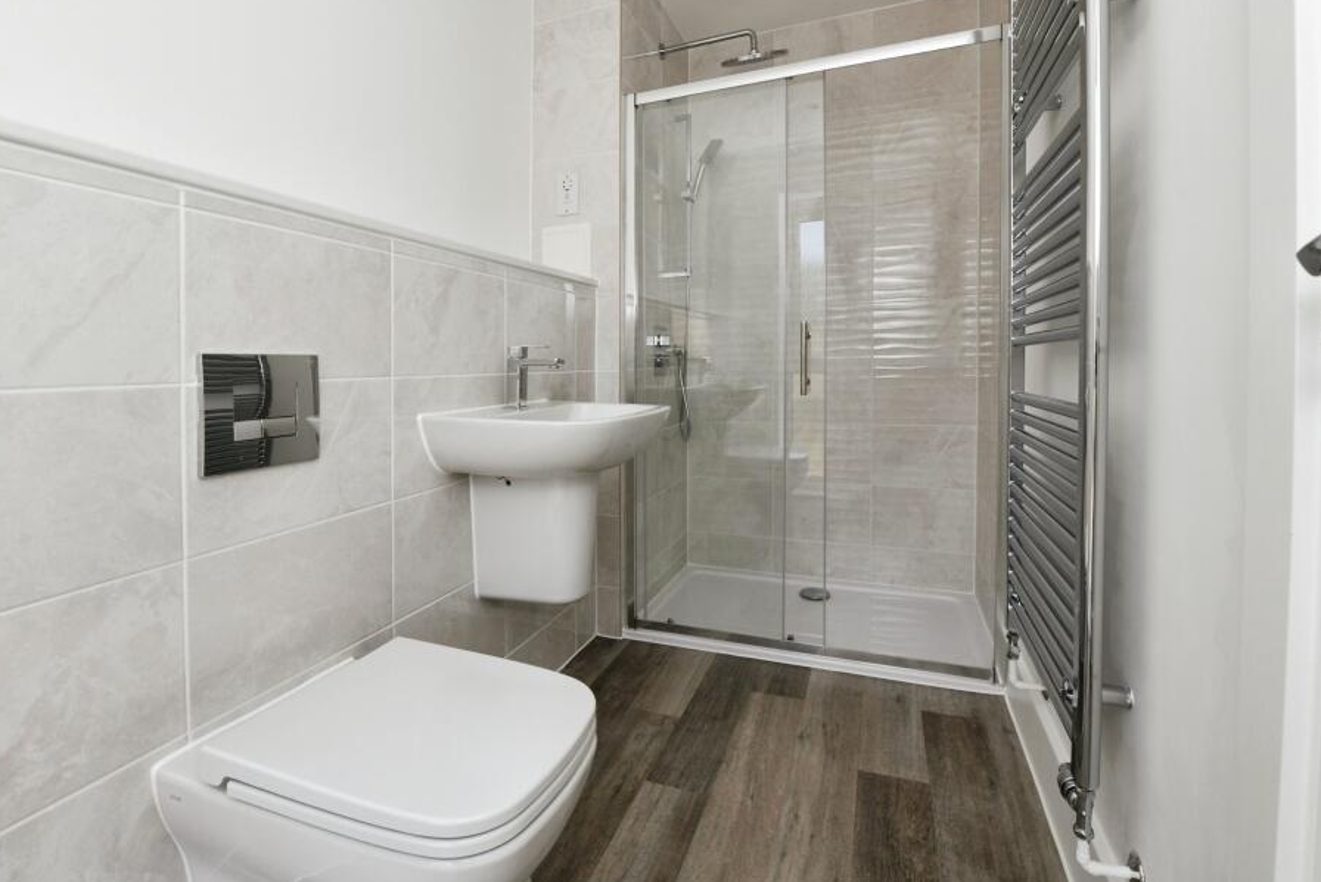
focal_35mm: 16
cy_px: 402
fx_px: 587
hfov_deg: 96.7
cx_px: 646
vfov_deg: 73.6
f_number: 9
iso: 800
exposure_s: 1/250
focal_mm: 14
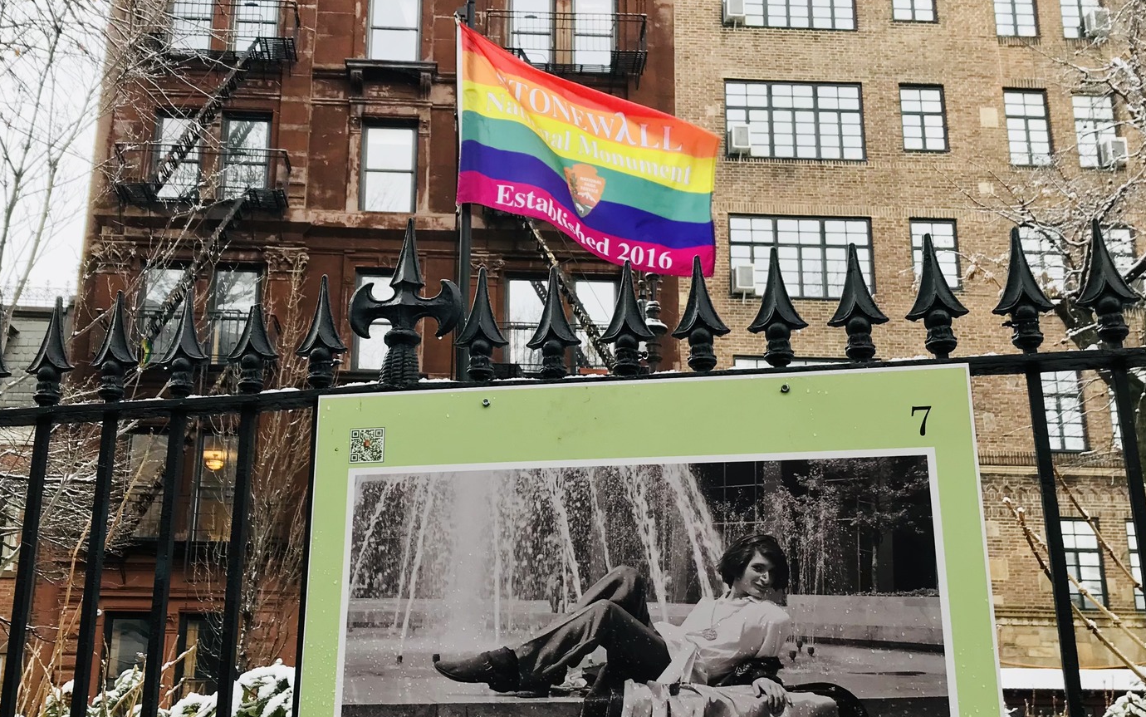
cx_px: 522
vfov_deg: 29.9
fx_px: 1343
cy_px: 381
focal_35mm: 43
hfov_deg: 46.2
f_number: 1.8
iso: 20
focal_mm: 3.99
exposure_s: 1/125
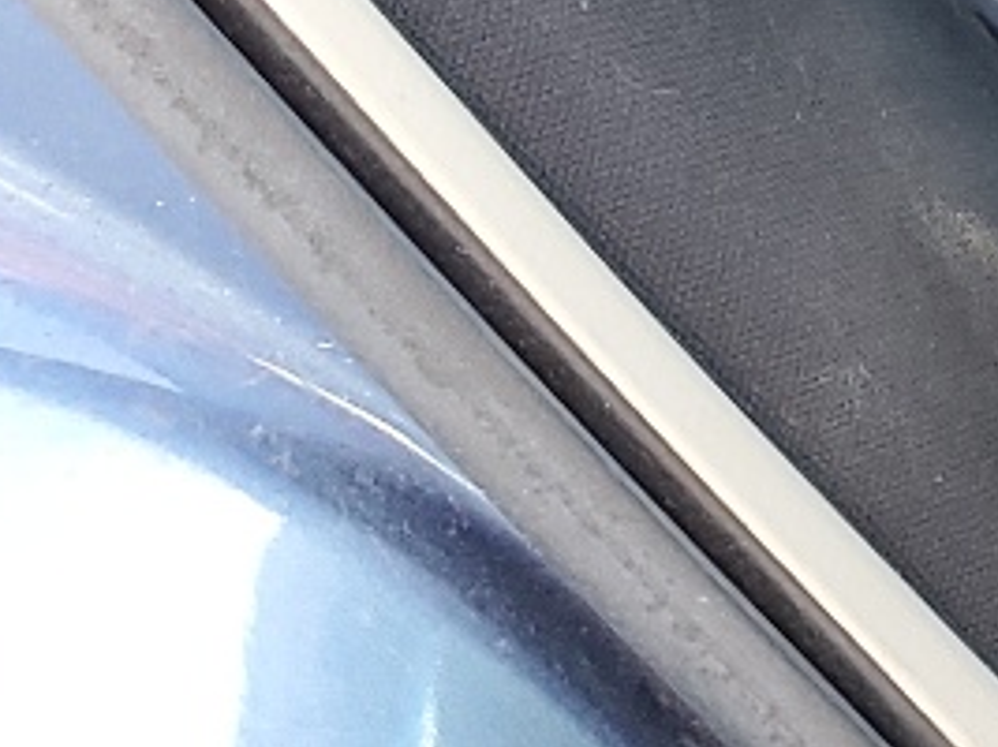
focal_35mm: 156
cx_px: 2456
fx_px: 4496
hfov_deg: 10.7
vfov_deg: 8.8
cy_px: -949
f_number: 1.5
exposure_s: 1/120
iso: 72
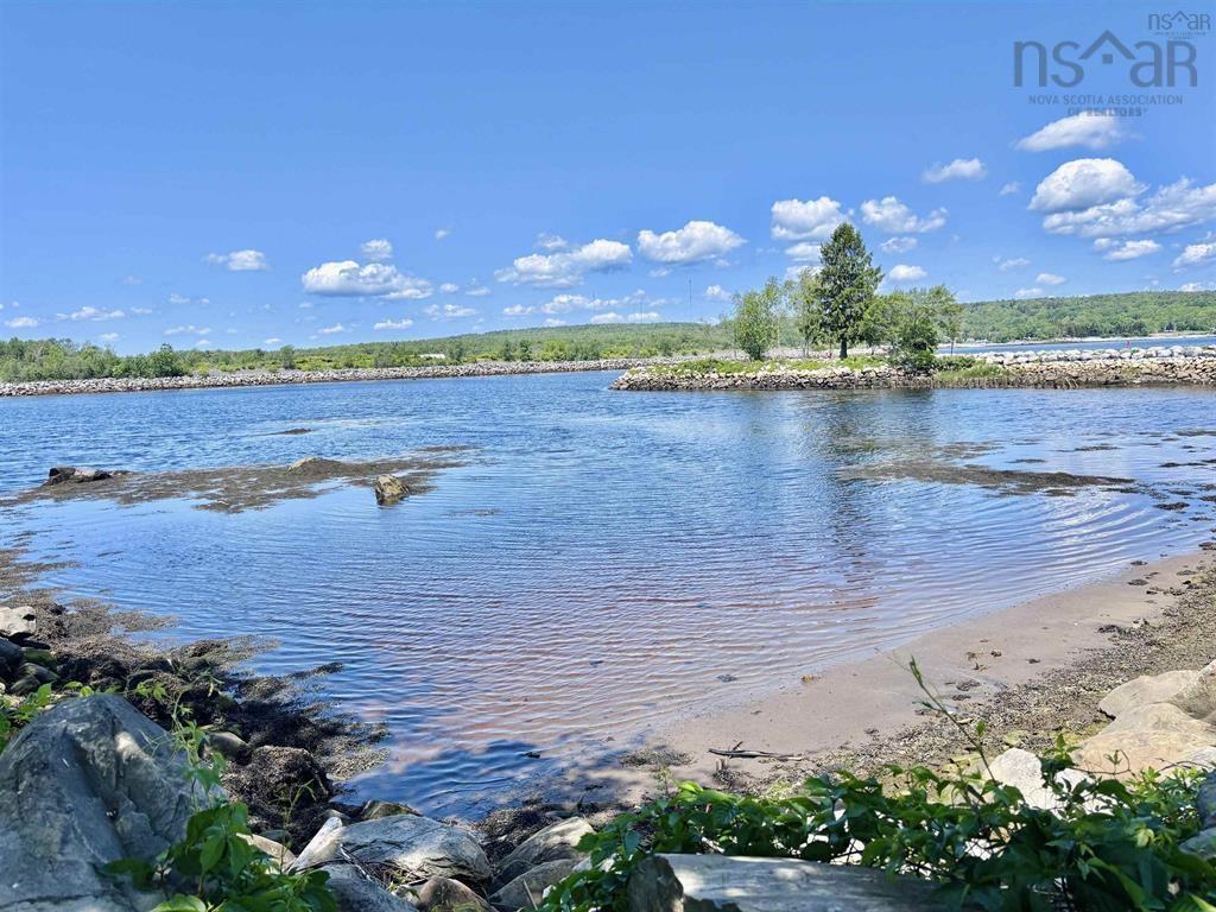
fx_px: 913
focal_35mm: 26
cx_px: 608
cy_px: 456
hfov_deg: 67.3
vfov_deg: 53.1
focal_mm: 5.96
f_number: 1.6
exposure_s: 1/2933
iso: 50
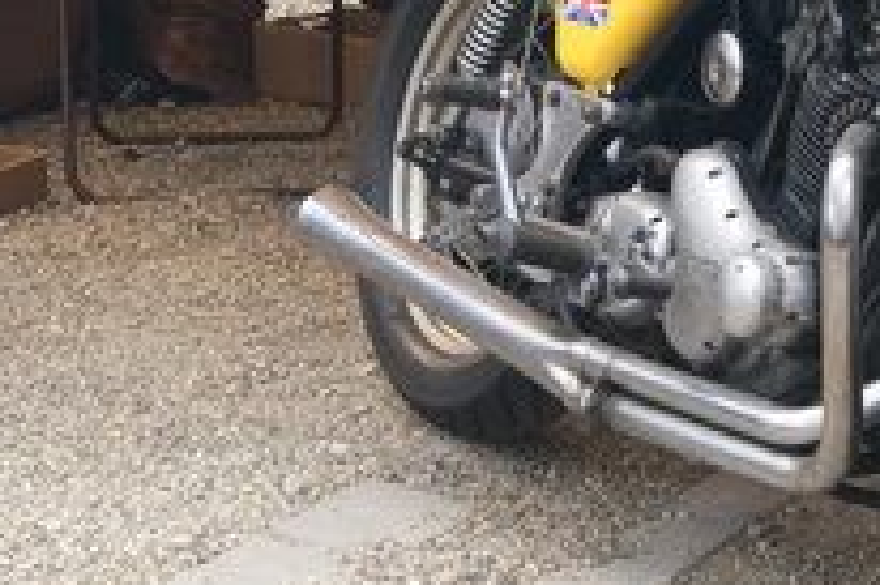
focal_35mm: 131
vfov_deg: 10.4
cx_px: 767
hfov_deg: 15.5
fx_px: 3200
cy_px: 137
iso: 100
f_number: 6.3
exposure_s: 1/60
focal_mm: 30
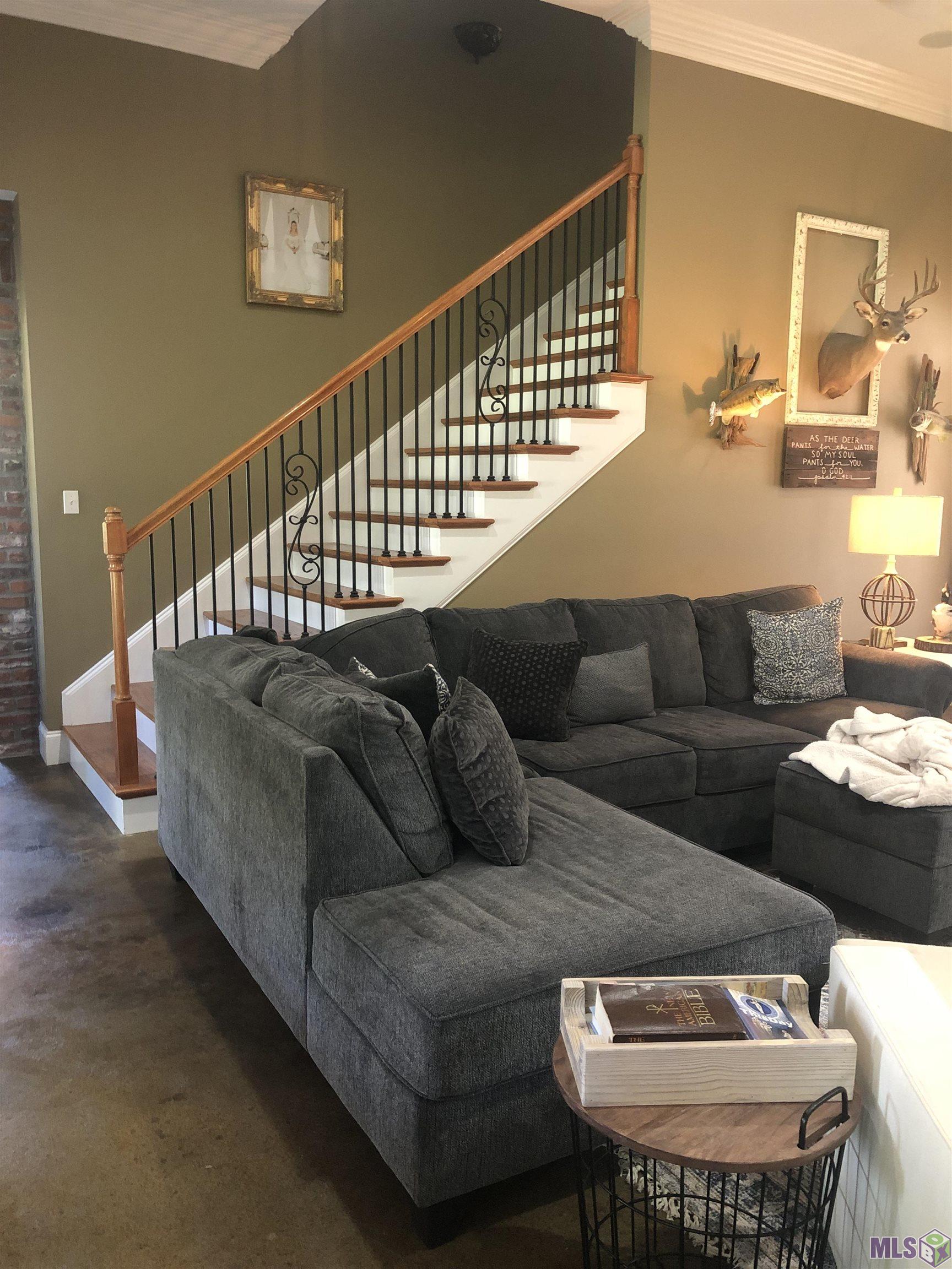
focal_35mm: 28
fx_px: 1027
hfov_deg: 49.7
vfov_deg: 63.4
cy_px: 634
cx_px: 476
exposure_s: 1/6
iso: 80
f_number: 1.8
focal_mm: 4
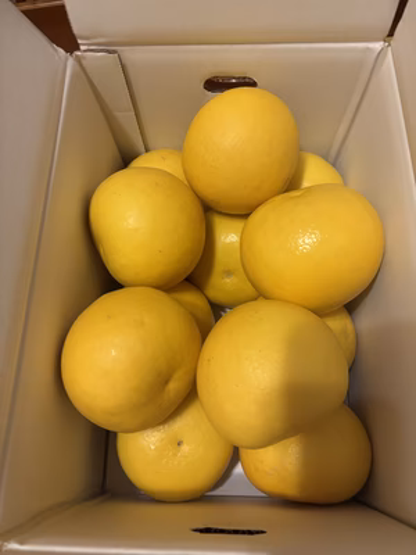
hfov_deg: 53.1
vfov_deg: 67.3
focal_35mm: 26
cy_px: 278
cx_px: 208
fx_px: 417
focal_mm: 5.96
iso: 500
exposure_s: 1/40
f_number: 1.6
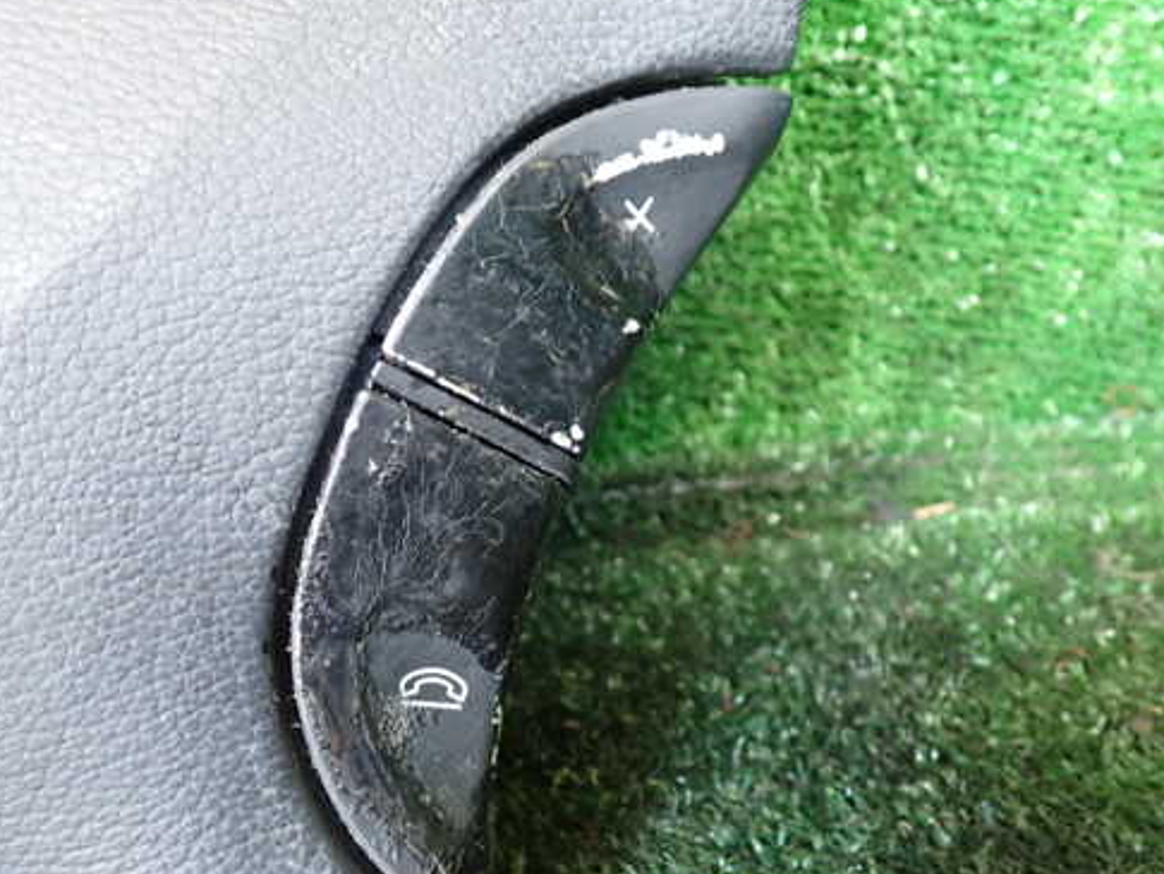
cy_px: 465
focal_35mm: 37
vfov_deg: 38.7
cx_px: 513
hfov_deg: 50.0
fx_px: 1245
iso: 500
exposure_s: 1/30
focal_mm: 5.4
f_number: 2.3
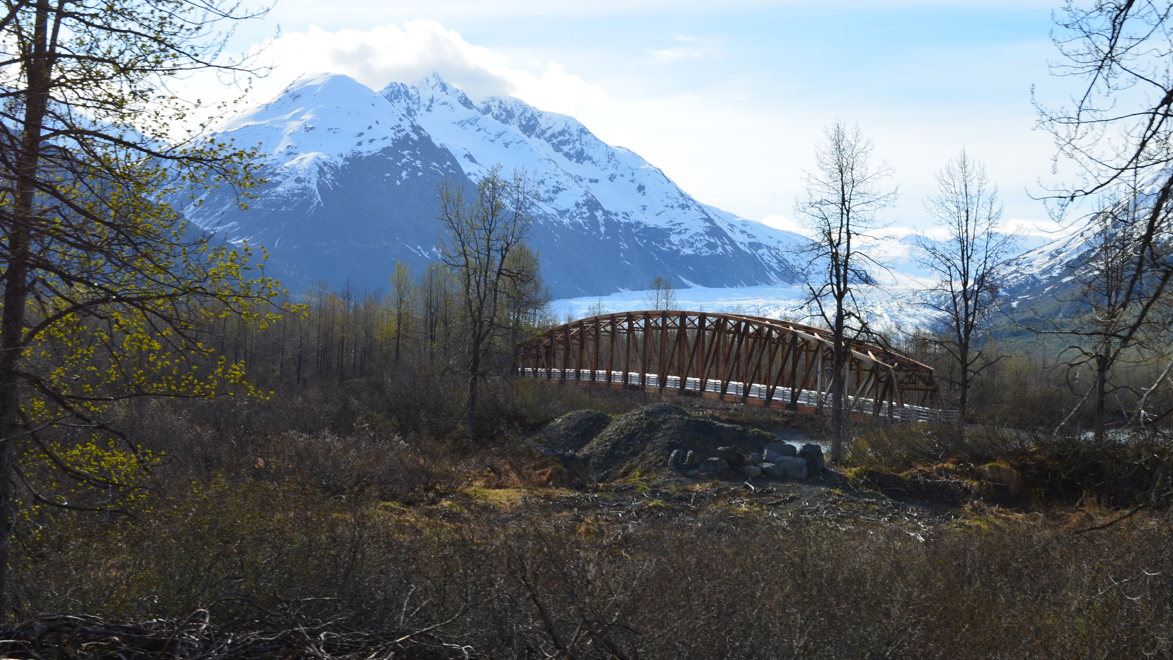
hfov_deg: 40.6
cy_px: 295
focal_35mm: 51
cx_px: 588
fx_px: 1586
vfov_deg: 23.5
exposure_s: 1/125
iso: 100
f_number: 11
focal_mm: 32
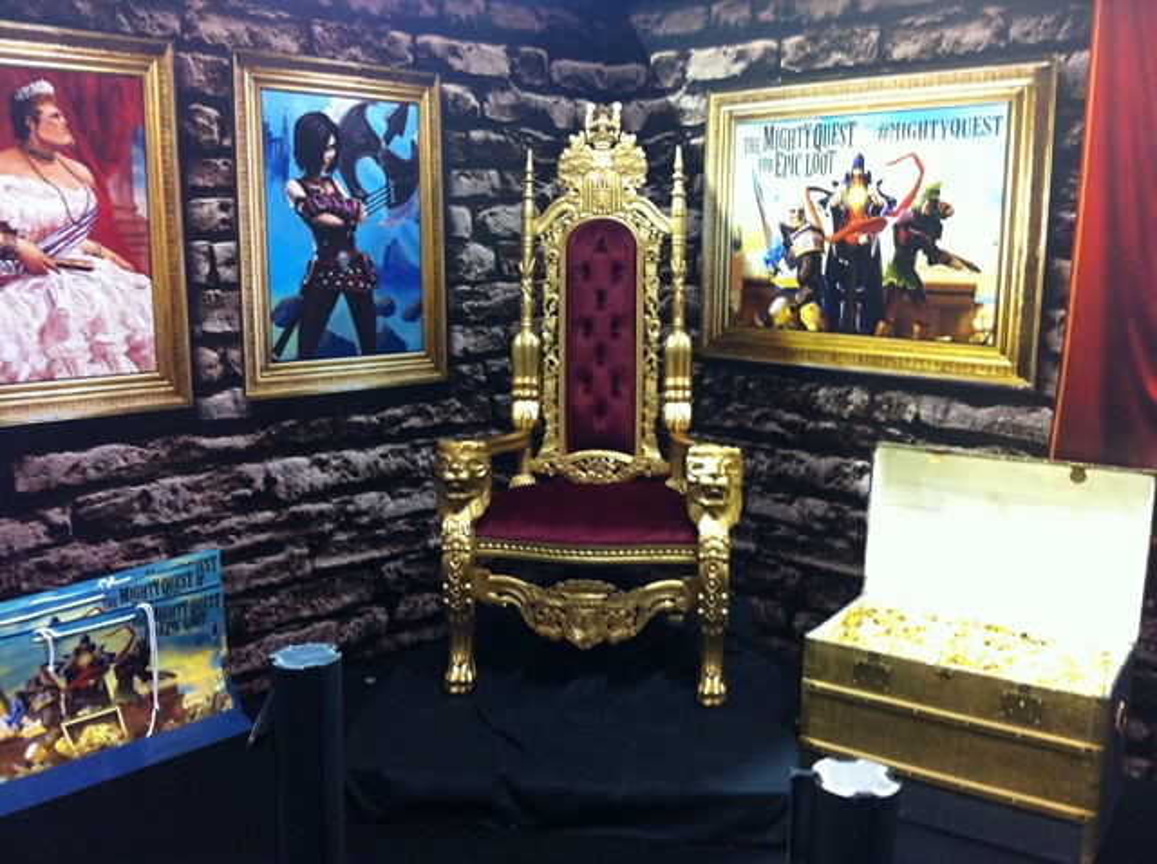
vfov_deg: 40.6
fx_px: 1168
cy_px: 432
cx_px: 578
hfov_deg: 52.7
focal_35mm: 35
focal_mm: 3.85
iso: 250
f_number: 2.8
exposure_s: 1/15
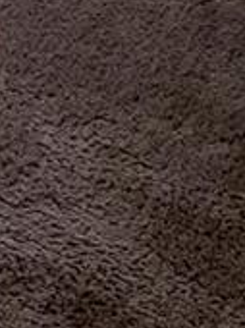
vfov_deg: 9.0
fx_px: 1741
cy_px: -612
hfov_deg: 7.0
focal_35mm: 184
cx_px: -569
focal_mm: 4.3
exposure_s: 1/163
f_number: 2.4
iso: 50
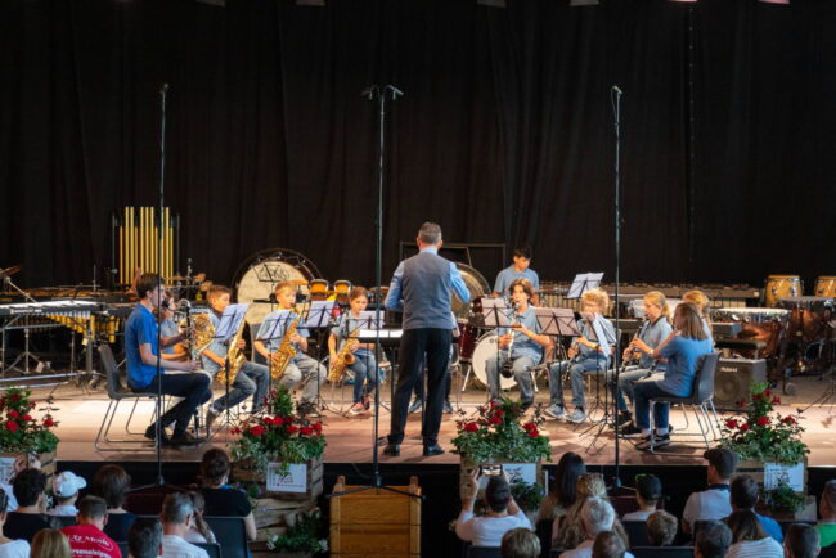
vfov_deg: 19.5
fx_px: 1626
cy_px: 279
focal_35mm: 70
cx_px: 418
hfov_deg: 28.8
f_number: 4
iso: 3200
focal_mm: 70
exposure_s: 1/160
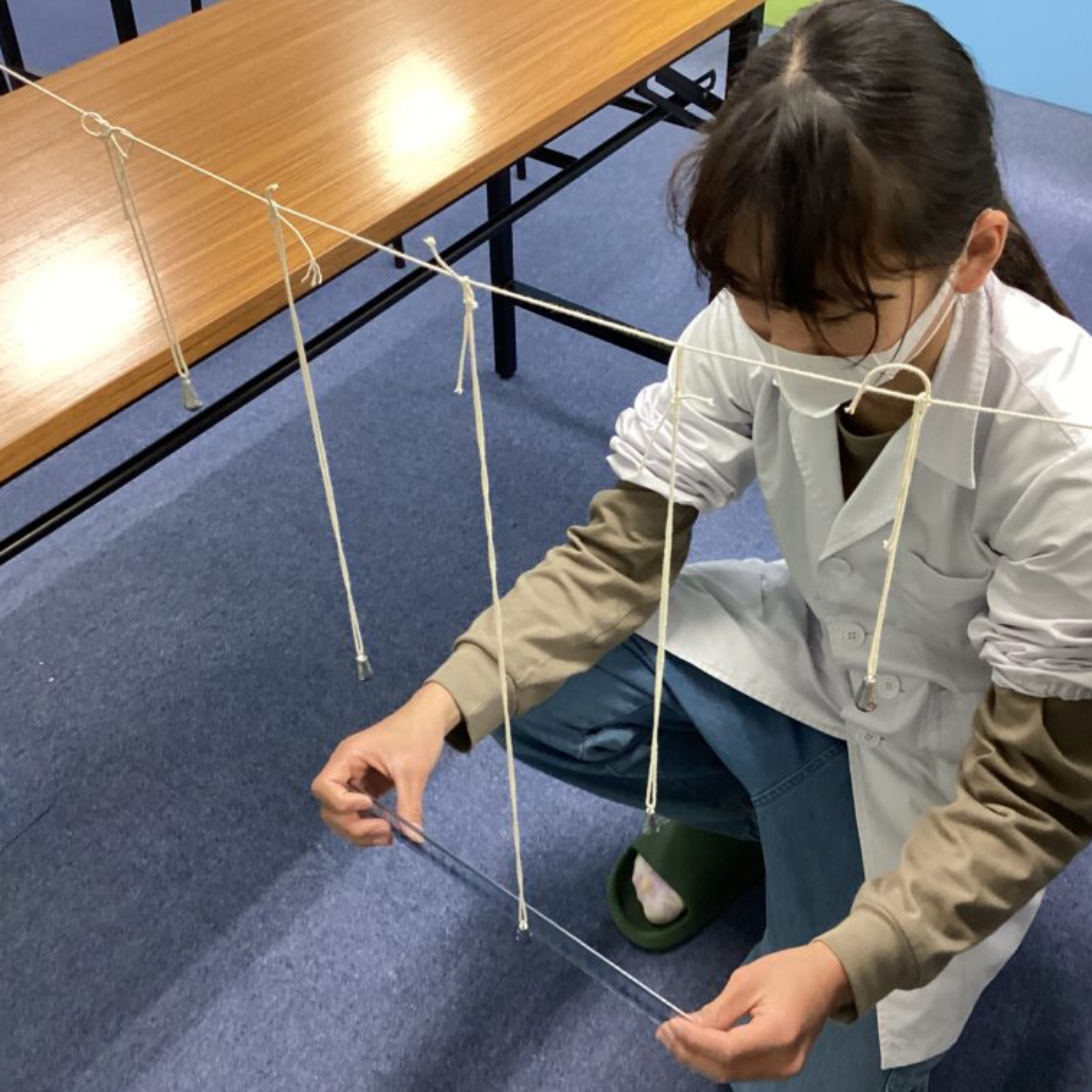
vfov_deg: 44.9
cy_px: 552
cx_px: 568
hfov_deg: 44.9
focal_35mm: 37
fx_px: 1321
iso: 250
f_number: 2.4
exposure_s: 1/60
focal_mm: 3.3
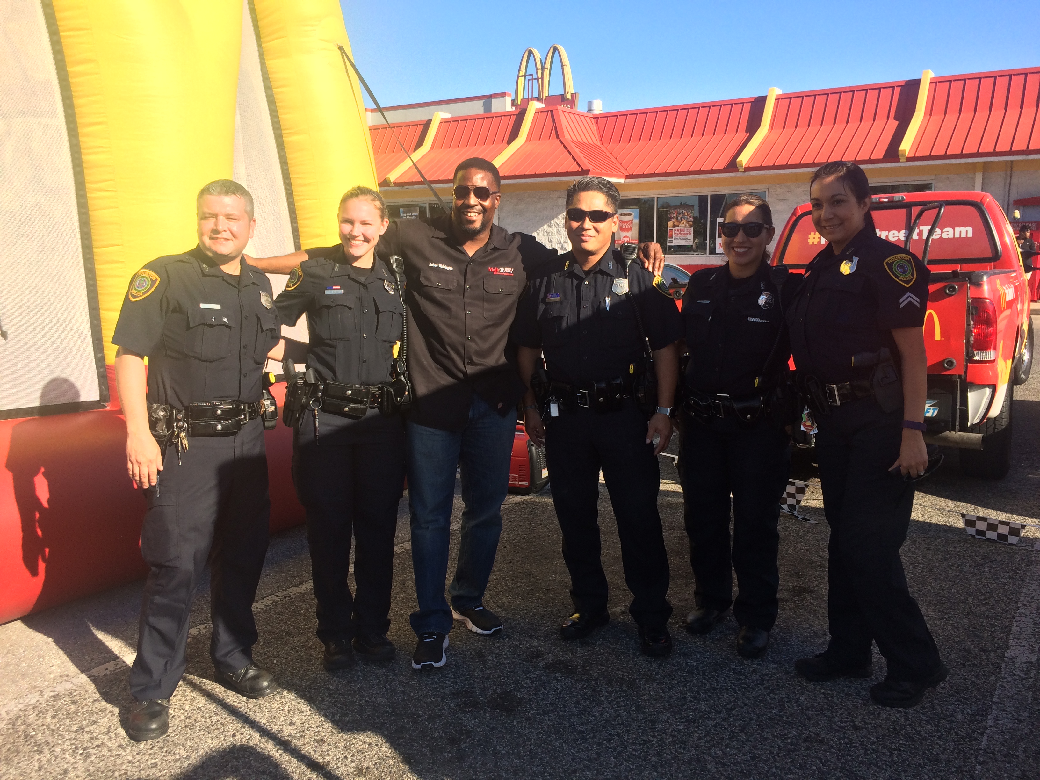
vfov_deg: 48.2
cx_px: 520
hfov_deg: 61.7
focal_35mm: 29
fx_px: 871
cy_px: 390
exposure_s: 1/1244
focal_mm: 4.15
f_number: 2.2
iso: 32
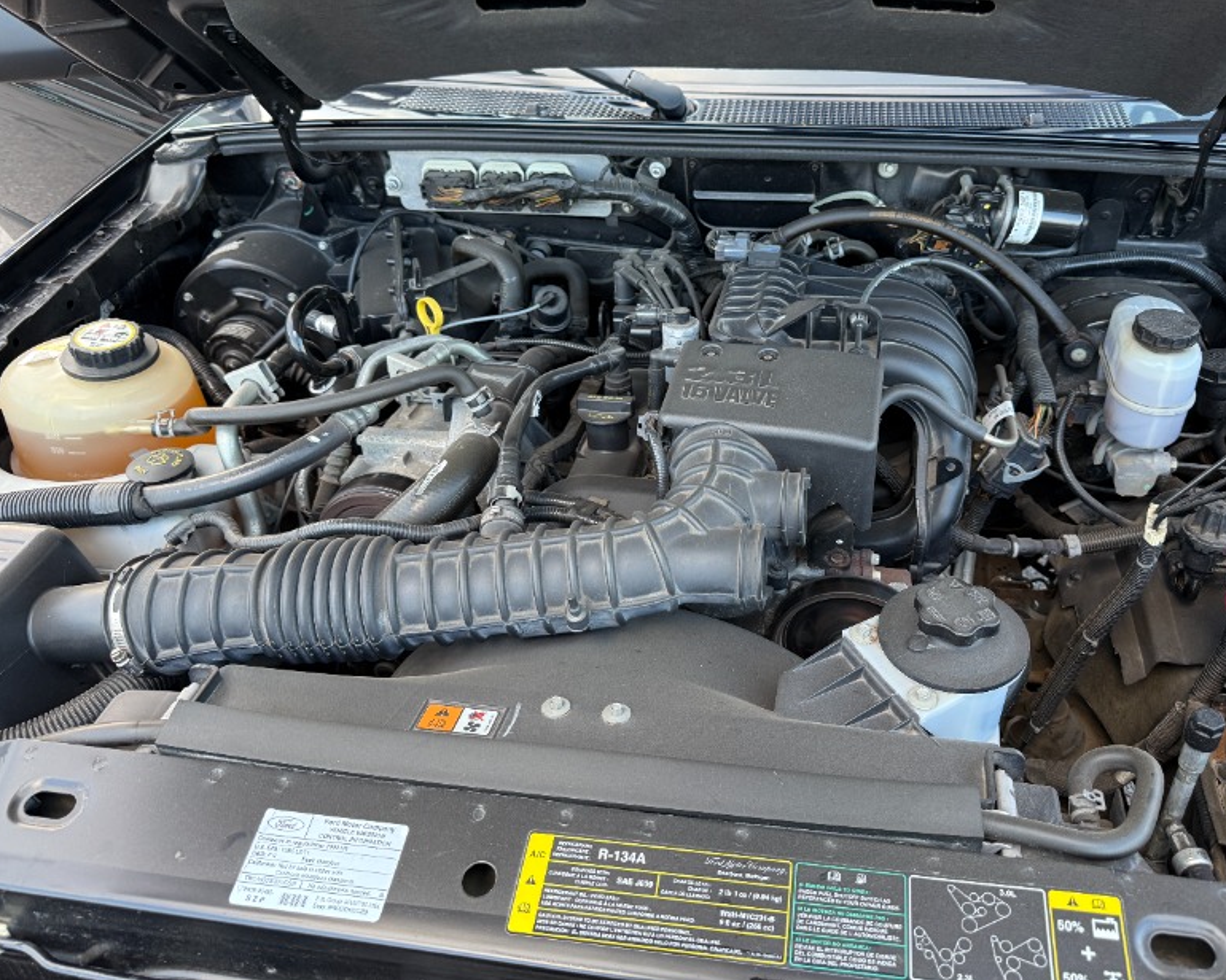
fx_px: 1016
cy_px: 457
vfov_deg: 51.5
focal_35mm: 28
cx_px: 678
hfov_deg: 62.1
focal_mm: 6.76
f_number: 1.78
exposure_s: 1/117
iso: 200
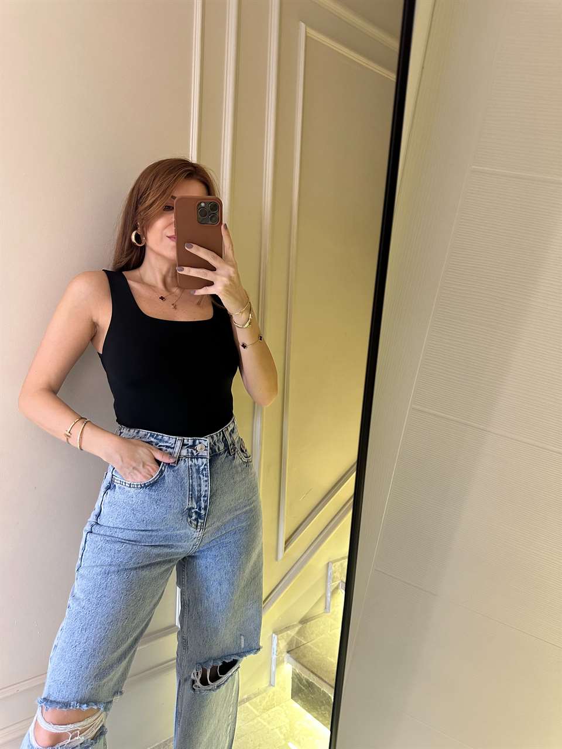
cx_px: 281
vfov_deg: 71.6
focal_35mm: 24
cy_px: 374
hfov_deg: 56.8
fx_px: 520
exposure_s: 1/60
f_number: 1.78
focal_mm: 6.86
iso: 320
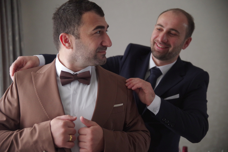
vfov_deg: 23.4
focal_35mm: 58
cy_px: 76
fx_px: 367
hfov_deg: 34.5
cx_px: 114
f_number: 2.8
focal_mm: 58
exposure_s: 1/125
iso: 4500
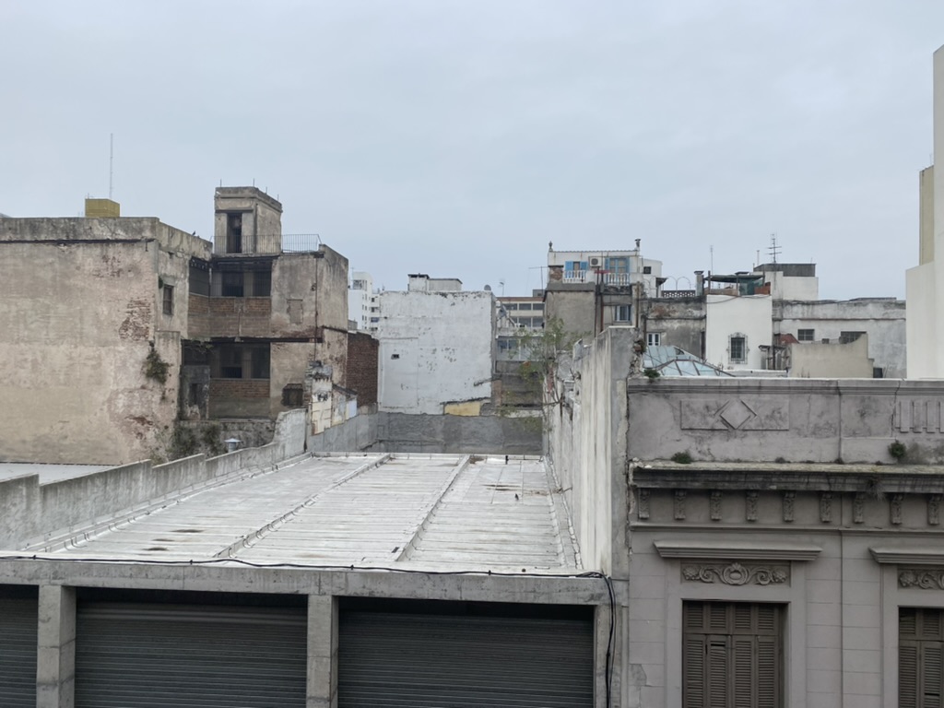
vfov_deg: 53.1
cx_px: 472
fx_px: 709
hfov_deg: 67.3
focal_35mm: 26
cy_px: 354
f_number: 1.8
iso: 32
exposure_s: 1/633
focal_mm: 4.25
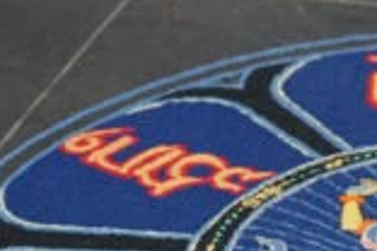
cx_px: 495
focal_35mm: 445
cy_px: 280
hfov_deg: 4.6
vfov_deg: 3.1
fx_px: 4660
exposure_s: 1/250
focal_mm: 51.1
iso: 800
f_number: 4
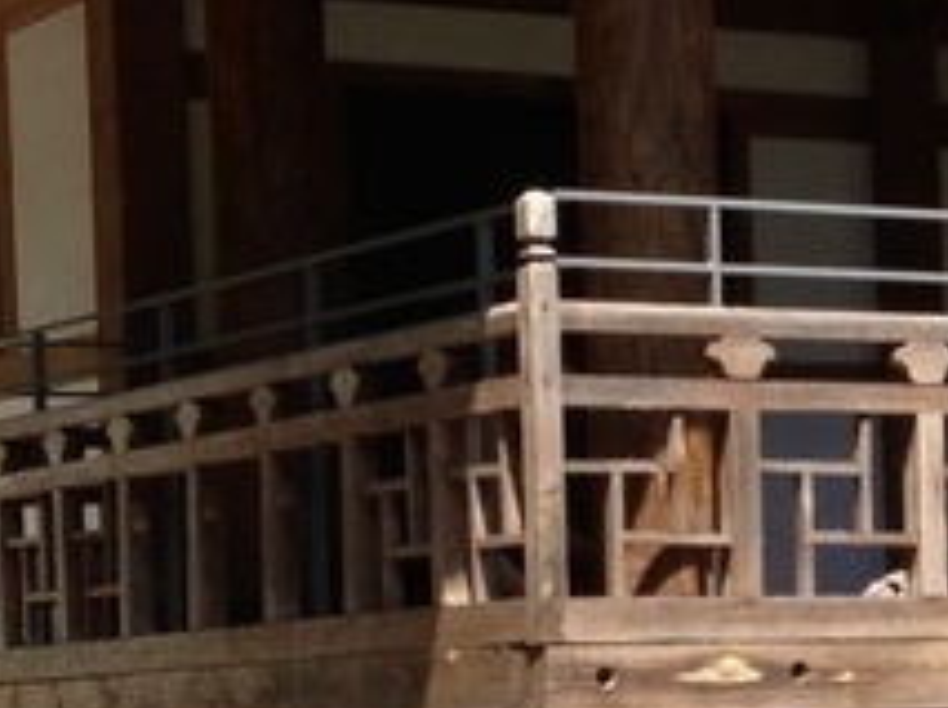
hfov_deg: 12.1
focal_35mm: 159
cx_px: 1166
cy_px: 668
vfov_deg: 9.3
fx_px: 4347
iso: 50
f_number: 2.4
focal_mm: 4.13
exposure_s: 1/797
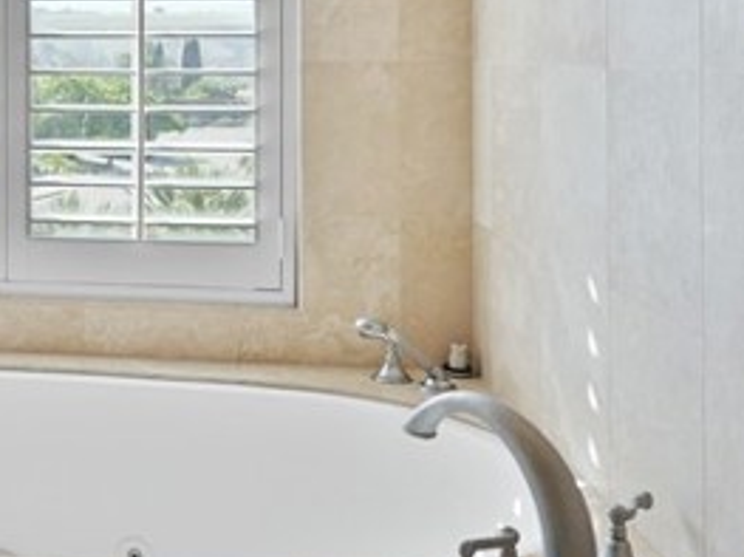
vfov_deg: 23.5
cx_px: -119
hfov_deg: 28.5
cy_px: 24
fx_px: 1289
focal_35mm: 60
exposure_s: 1/15
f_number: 8
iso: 320
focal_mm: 16
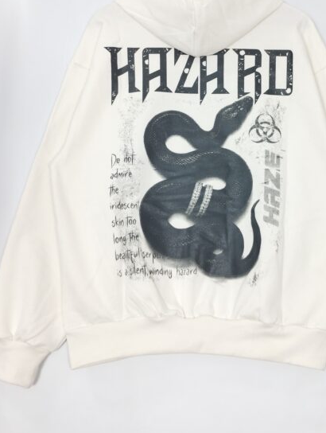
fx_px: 513
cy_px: 168
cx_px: 210
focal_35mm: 41
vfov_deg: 45.4
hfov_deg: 35.0
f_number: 1.8
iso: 100
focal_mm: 4.27
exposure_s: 1/15
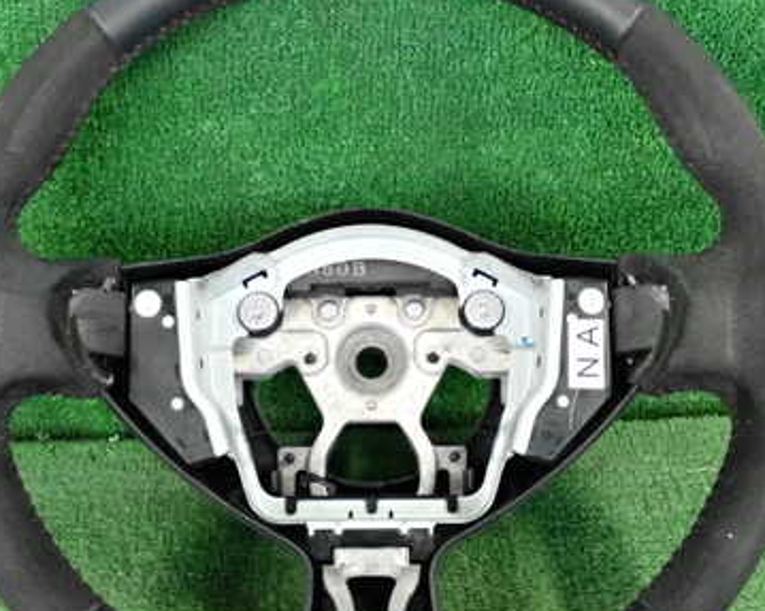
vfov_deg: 24.6
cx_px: 388
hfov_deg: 30.5
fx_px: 1403
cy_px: 336
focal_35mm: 62
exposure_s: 1/125
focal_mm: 6.83
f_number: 2.7
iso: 3200
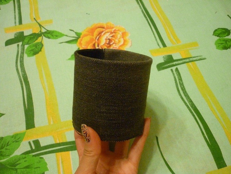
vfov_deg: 42.9
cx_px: 116
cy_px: 87
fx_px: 220
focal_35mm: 33
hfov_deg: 55.4
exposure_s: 1/60
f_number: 2.8
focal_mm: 5.5
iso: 640
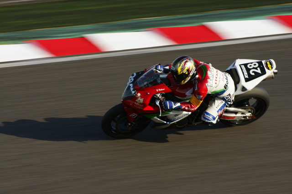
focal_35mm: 600
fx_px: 4864
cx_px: 146
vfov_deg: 2.3
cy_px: 97
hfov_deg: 3.4
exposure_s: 1/250
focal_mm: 400
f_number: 13
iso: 200
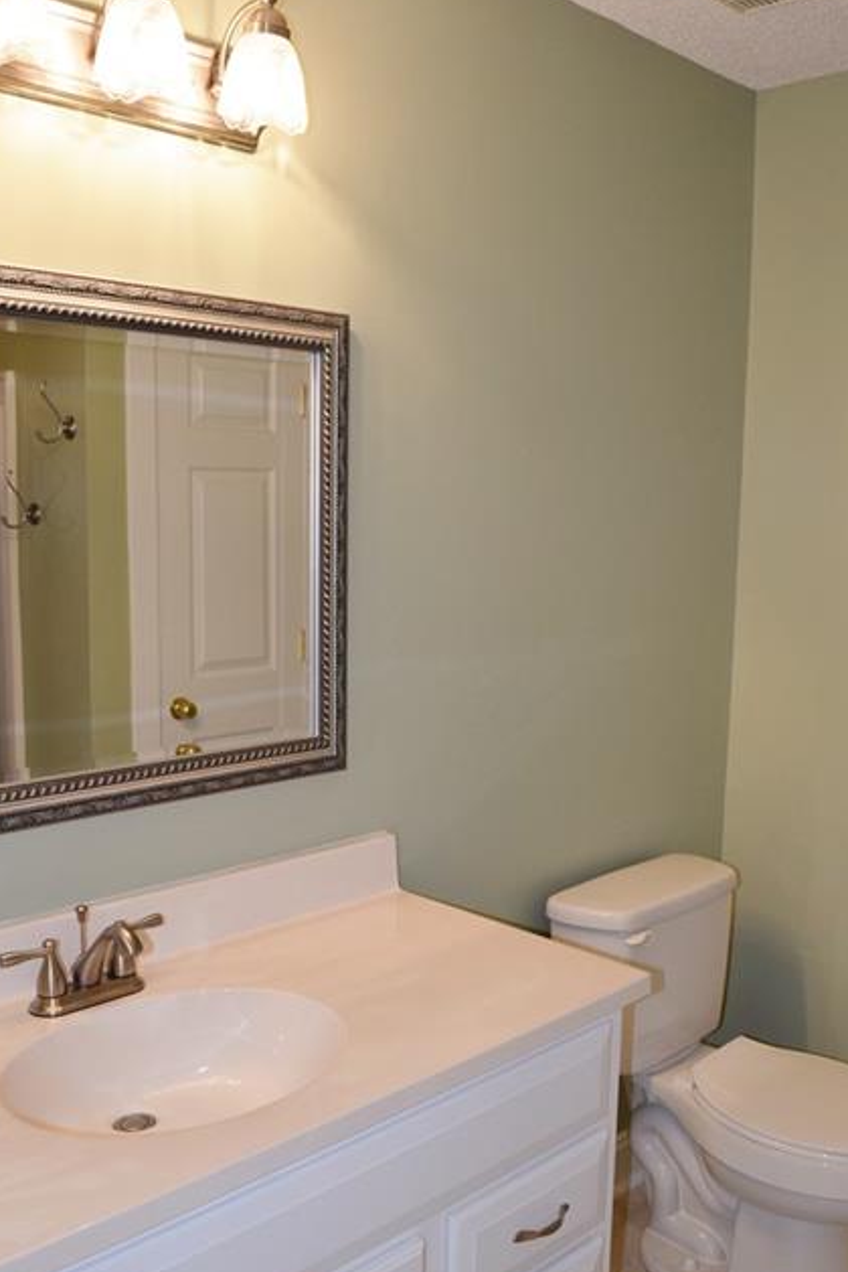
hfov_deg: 39.9
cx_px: 500
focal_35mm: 33
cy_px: 687
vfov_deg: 57.1
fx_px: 1165
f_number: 5.6
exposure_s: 1/125
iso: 640
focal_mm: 18
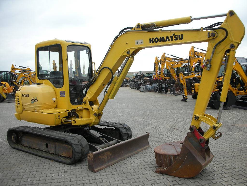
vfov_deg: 40.7
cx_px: 124
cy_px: 93
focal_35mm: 35
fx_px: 250
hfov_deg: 52.6
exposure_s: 1/125
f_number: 3
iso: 50
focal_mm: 5.8
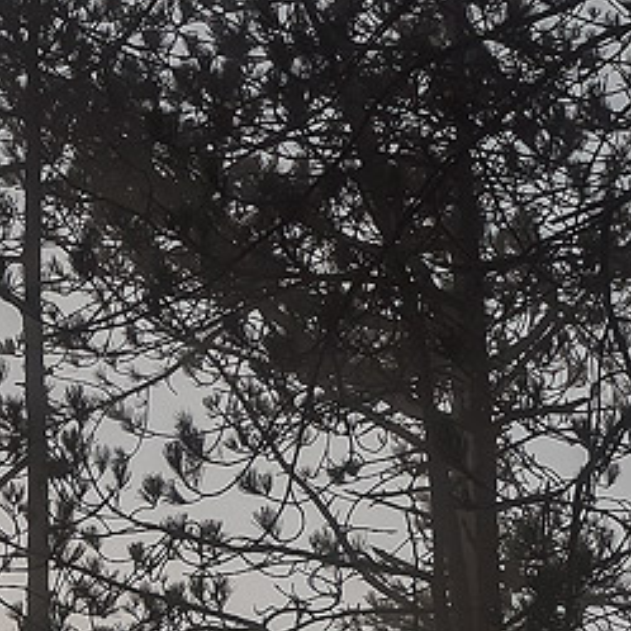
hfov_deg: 3.6
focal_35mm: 478
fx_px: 9858
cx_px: -976
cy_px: 845
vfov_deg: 3.7
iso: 100
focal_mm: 70
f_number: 9
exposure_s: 1/2500
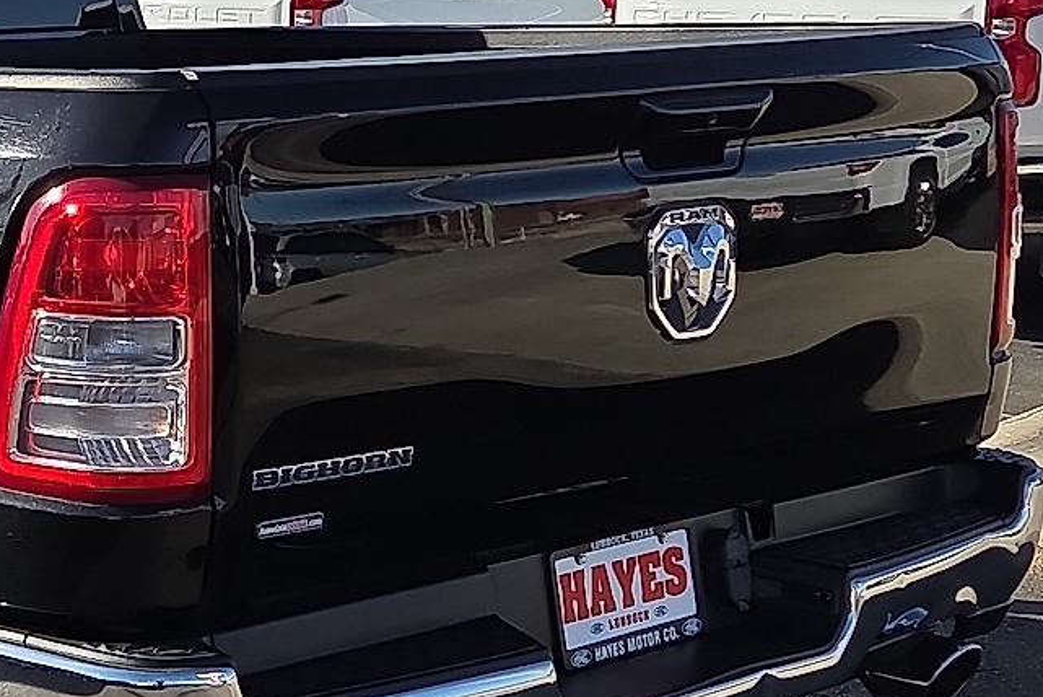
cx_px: -124
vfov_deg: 14.2
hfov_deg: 20.2
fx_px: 2782
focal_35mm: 96
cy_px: 238
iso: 25
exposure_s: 1/1250
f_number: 1.8
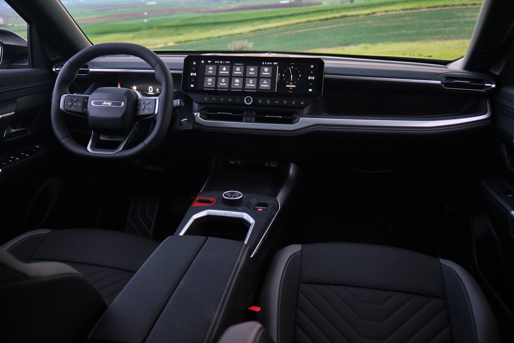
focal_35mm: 27
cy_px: 172
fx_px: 385
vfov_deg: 47.9
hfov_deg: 67.4
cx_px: 257
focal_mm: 18
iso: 640
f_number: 2.8
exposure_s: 1/100
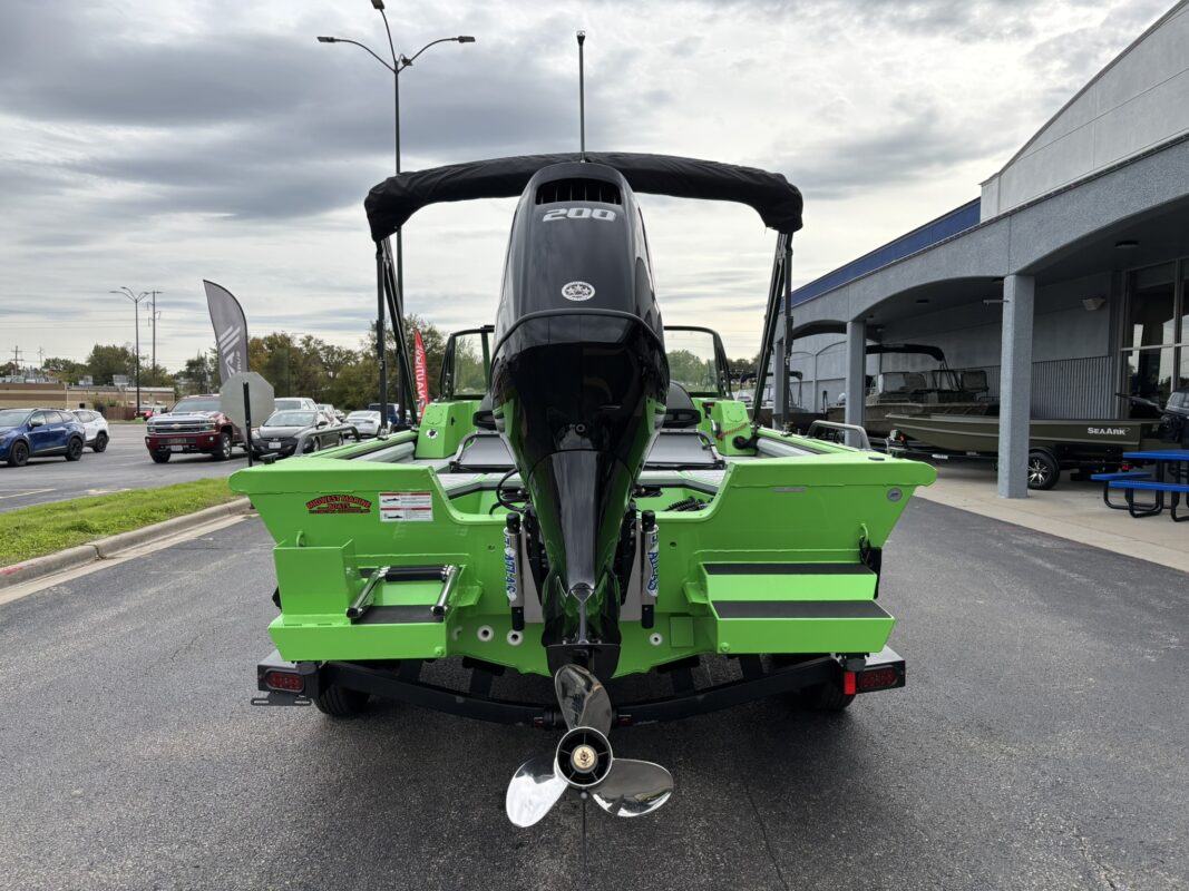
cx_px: 594
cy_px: 446
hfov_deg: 67.3
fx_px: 893
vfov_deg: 53.1
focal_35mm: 26
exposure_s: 1/1642
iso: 50
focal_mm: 5.96
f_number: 1.6
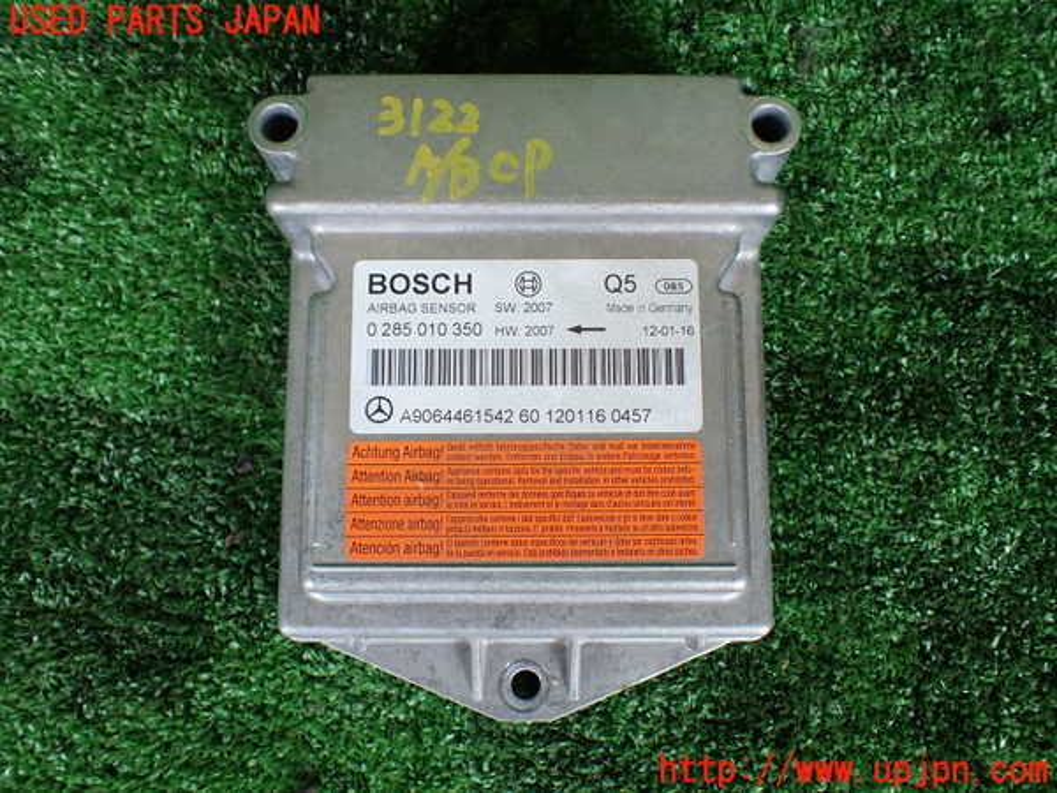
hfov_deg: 60.0
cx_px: 528
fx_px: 916
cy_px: 396
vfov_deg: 46.8
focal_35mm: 30
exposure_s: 1/125
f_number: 2.3
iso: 200
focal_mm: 5.4
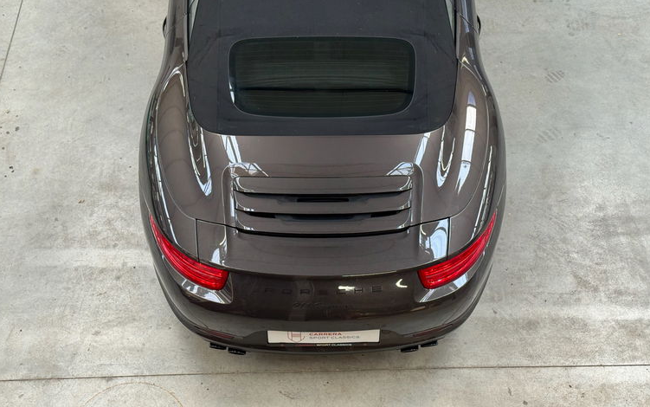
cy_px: 220
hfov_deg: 38.9
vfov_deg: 24.9
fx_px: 922
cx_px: 327
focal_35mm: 52
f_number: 1.78
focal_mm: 6.76
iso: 64
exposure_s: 1/100
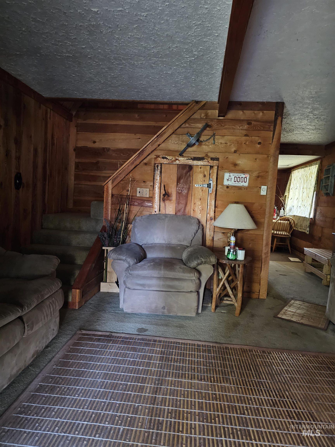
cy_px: 224
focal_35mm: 23
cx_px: 168
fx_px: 297
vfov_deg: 73.9
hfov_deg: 58.9
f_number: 1.7
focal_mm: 6.3
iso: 1250
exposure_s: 1/24
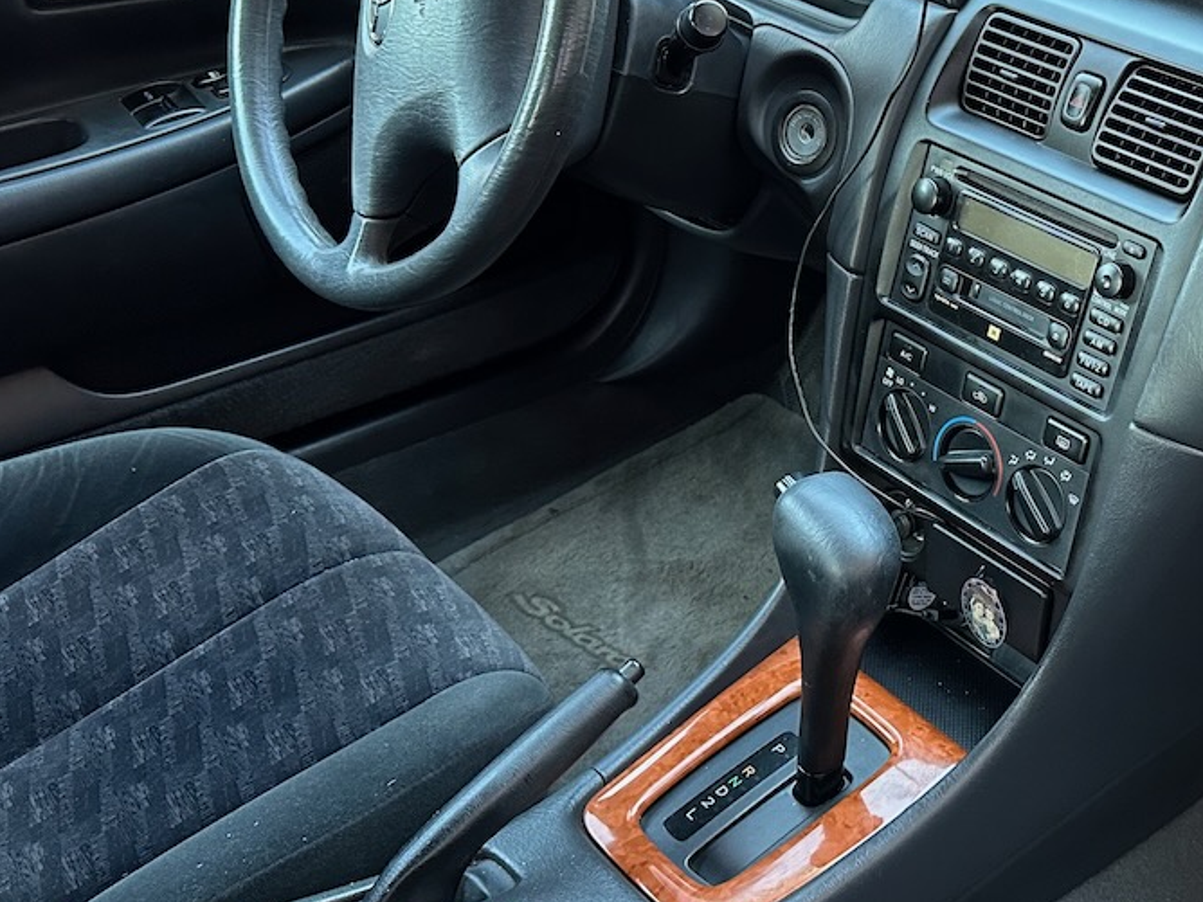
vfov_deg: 31.4
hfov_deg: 39.2
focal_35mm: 46
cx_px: 1003
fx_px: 1599
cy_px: 351
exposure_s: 1/60
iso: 400
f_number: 1.78
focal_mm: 6.86
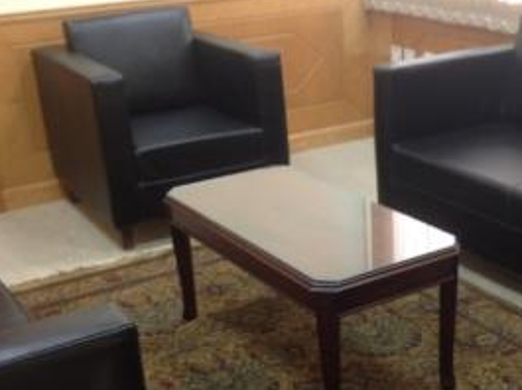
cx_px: 362
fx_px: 994
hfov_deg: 29.2
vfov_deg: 22.1
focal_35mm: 66
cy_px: 276
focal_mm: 4.28
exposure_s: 1/15
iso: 100
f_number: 2.4
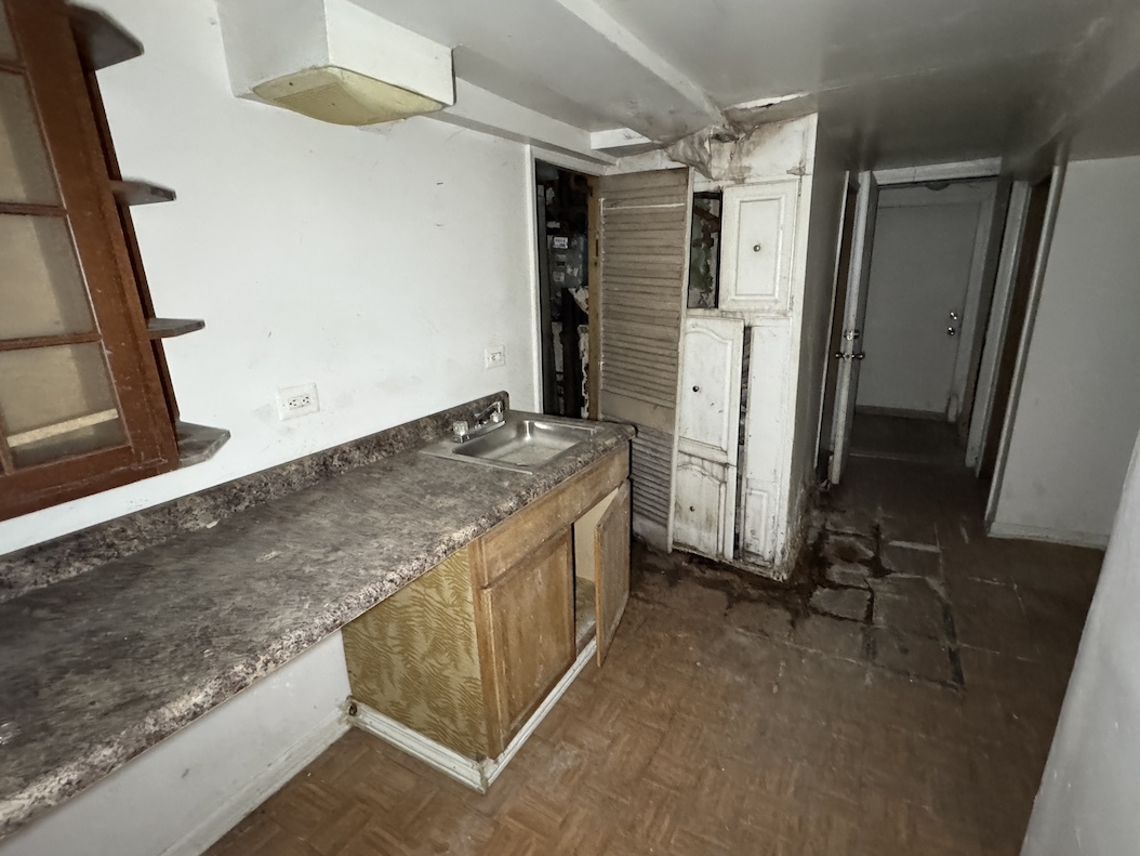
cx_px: 598
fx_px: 560
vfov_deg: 74.7
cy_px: 434
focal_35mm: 17
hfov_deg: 90.9
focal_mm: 2.22
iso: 1250
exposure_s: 1/60
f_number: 2.2
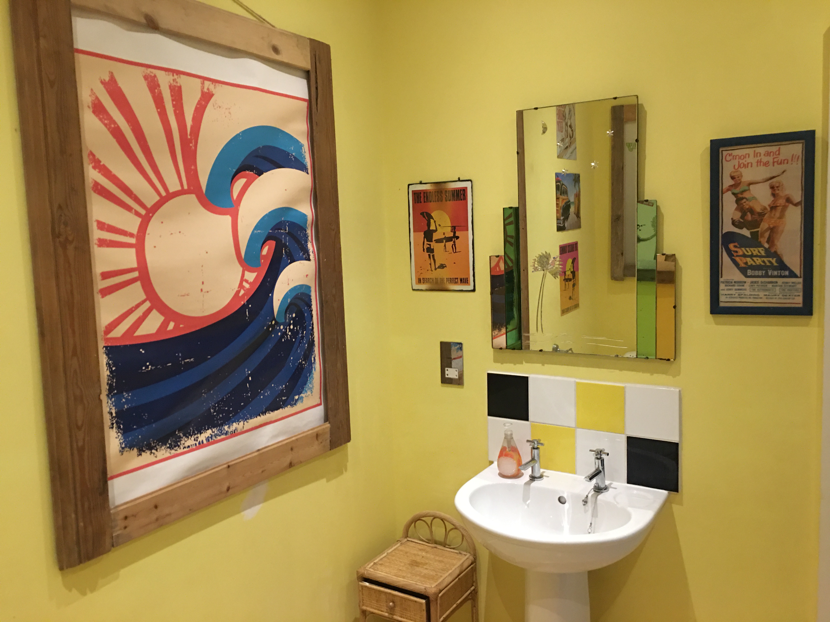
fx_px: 695
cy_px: 311
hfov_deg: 61.7
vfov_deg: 48.2
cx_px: 415
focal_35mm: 29
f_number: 2.2
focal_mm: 4.15
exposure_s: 1/4
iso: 80
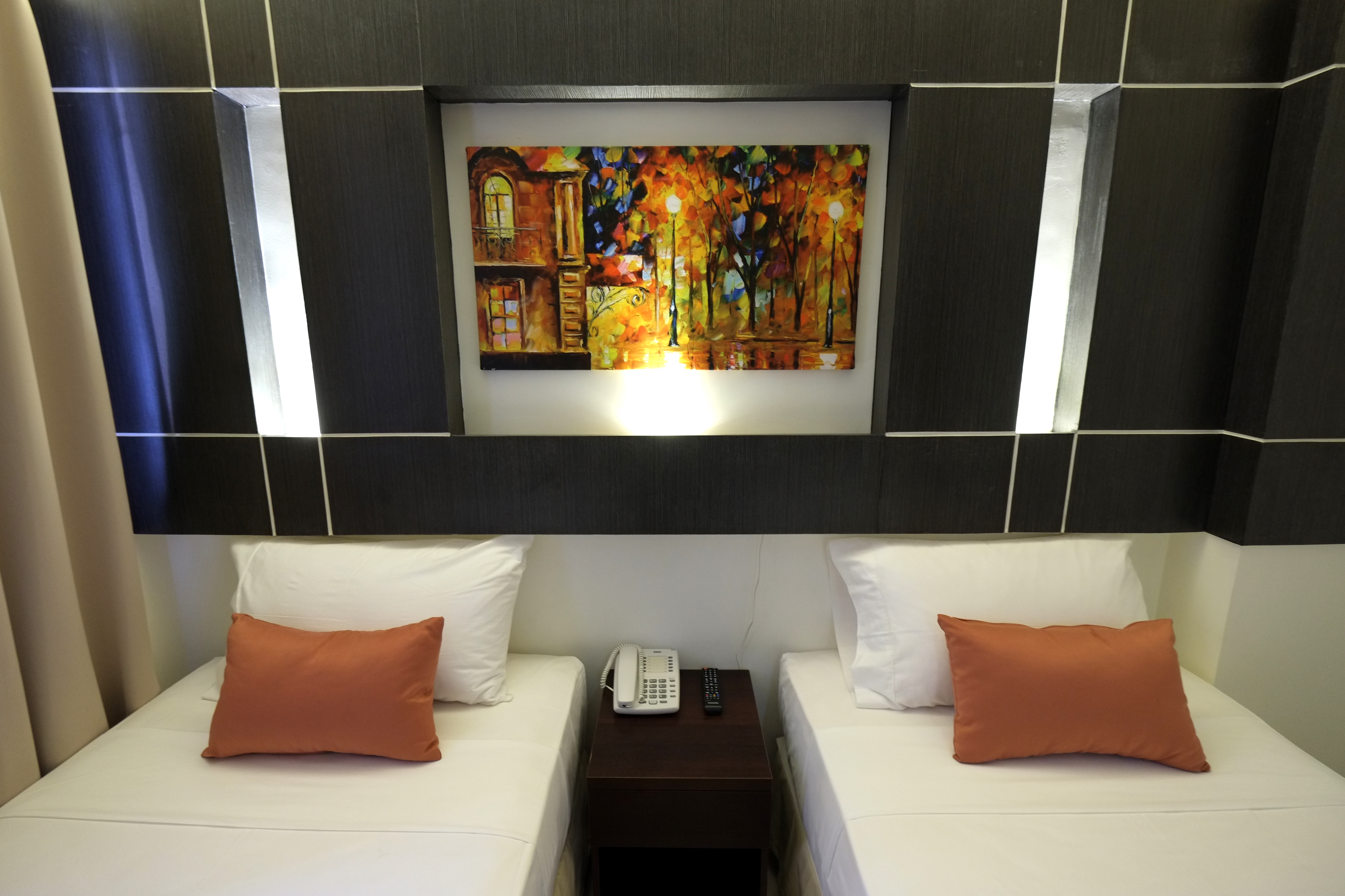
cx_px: 672
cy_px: 448
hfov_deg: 100.4
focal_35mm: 15
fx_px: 560
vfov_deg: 77.3
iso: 800
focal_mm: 10
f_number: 4
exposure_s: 1/17
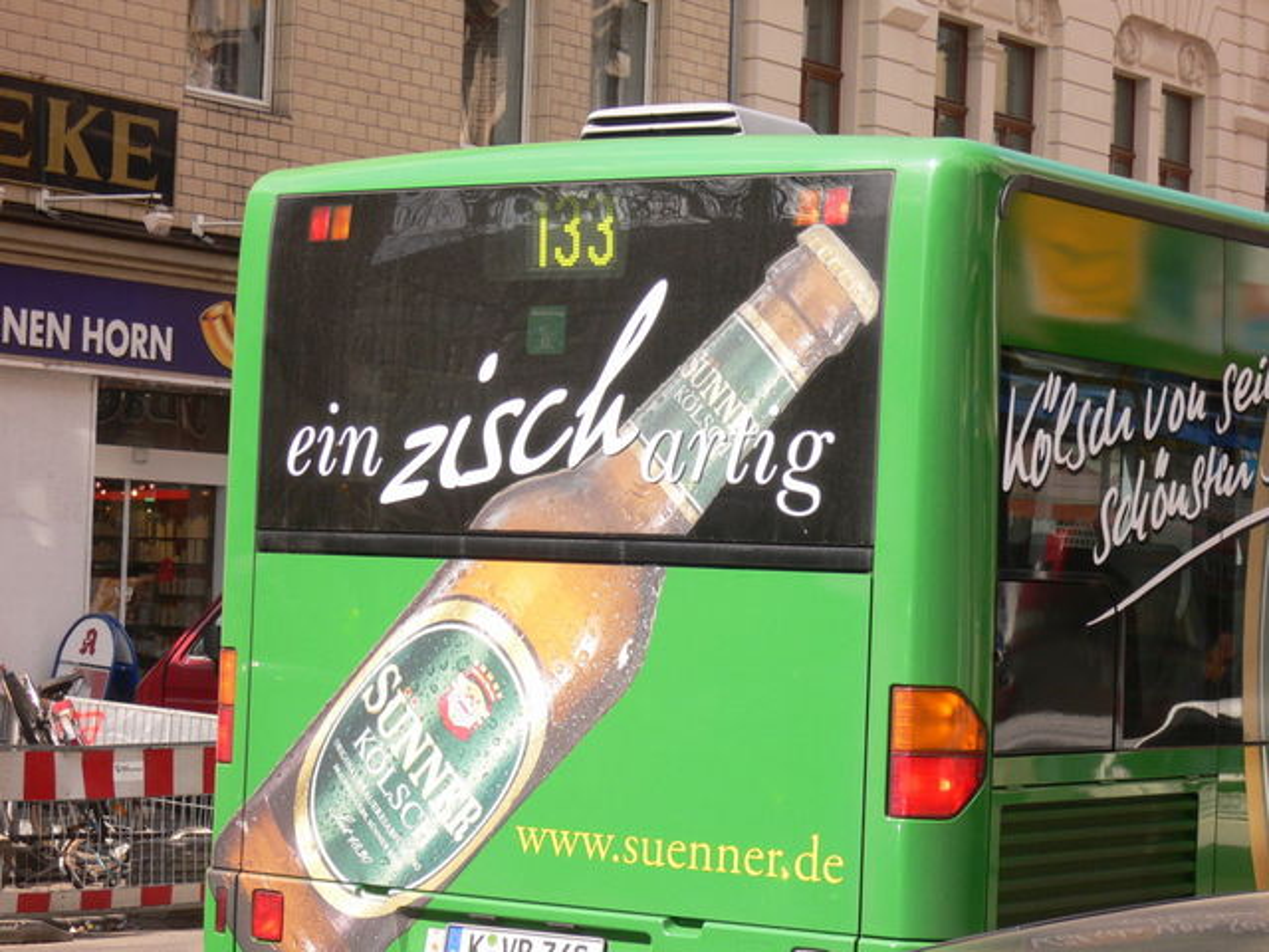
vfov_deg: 15.2
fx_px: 3556
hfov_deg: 20.2
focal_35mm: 97
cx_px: 634
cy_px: 476
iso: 80
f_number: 4.9
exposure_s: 1/200
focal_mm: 16.1
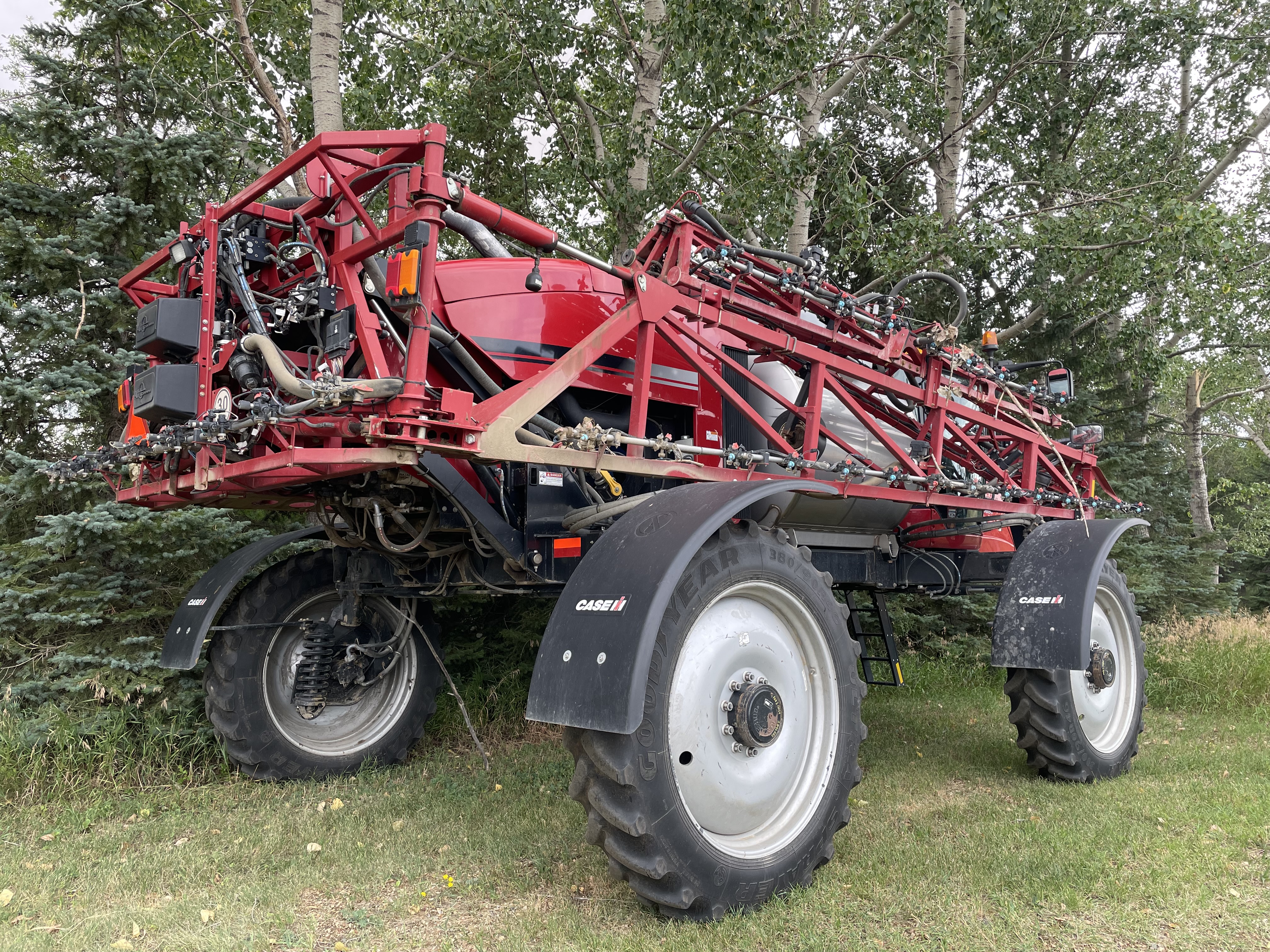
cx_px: 635
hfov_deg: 67.3
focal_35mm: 26
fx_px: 954
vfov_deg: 53.1
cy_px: 476
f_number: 1.6
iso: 32
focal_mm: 4.2
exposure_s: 1/281
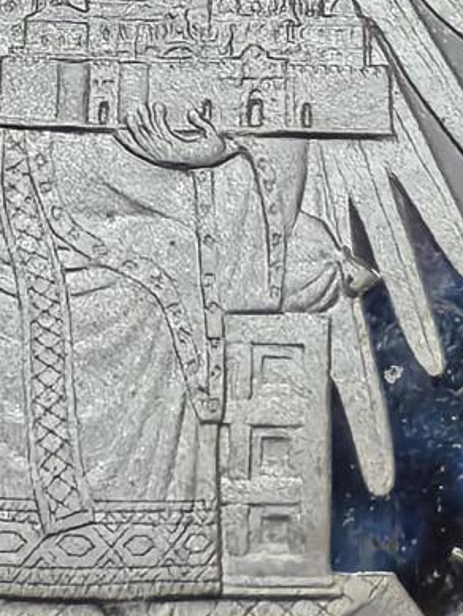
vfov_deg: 17.3
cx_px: 106
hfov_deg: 13.3
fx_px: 1978
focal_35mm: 111
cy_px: -2
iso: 160
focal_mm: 1.68
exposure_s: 1/50
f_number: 2.2
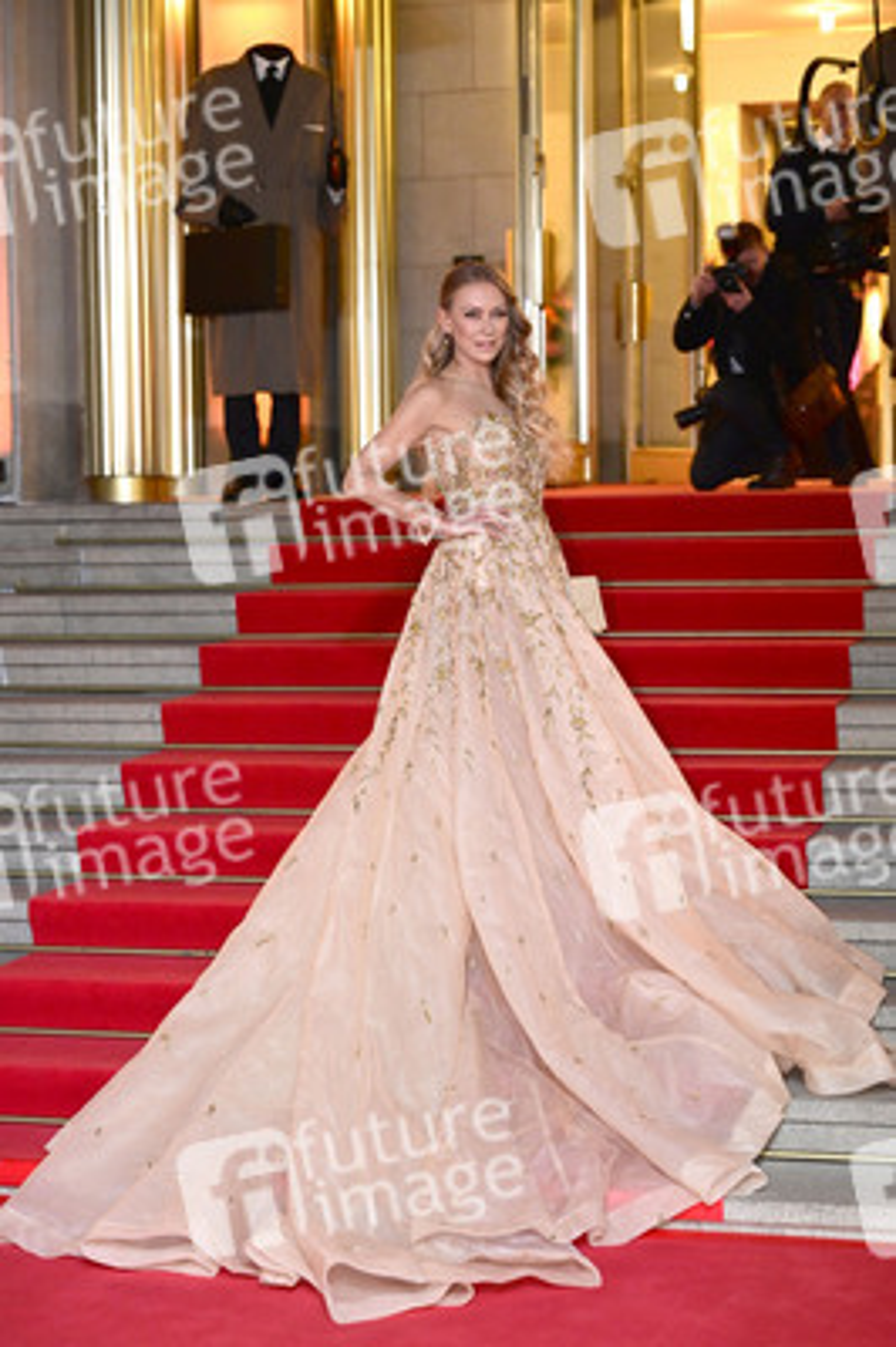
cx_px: 448
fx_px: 2618
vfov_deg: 28.9
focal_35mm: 70
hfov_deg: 19.4
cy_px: 674
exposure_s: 1/160
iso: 4000
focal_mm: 70
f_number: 2.8
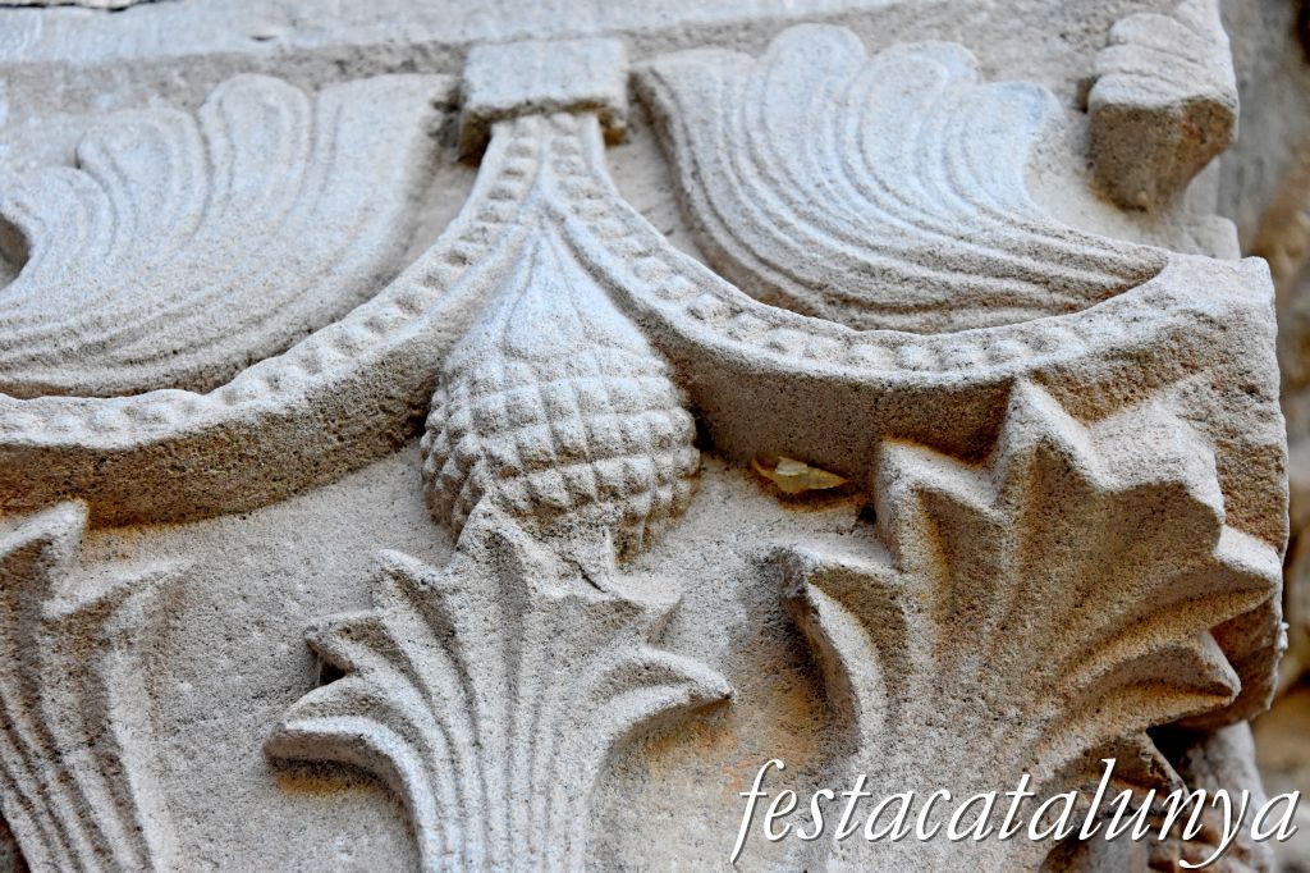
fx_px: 4092
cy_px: 436
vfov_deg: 12.2
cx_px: 655
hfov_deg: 18.2
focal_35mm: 112
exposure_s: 1/400
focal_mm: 75
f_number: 10
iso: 2000
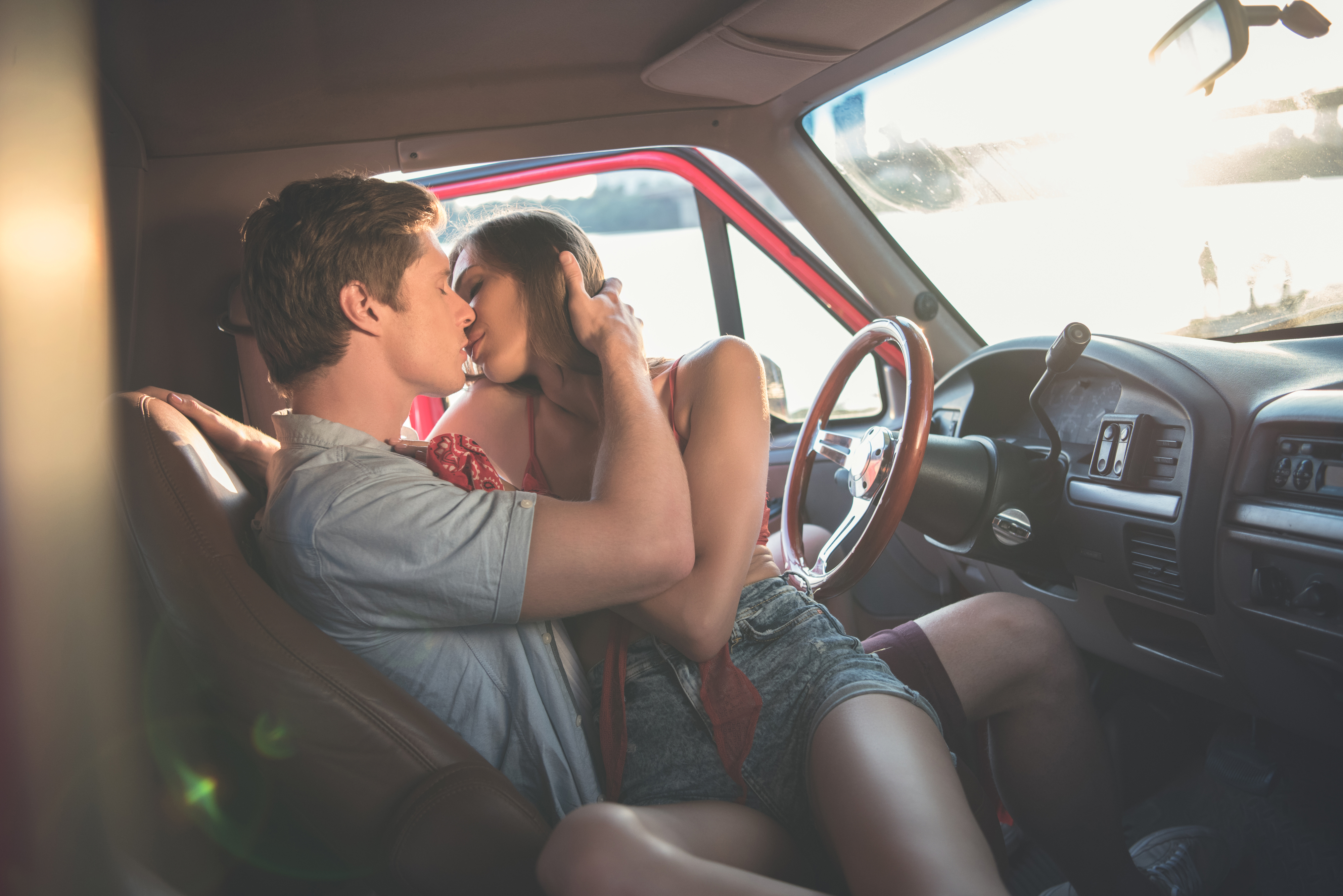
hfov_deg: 54.4
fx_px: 1306
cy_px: 448
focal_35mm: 35
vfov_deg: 37.9
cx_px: 672
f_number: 2.8
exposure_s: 1/200
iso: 640
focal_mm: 35
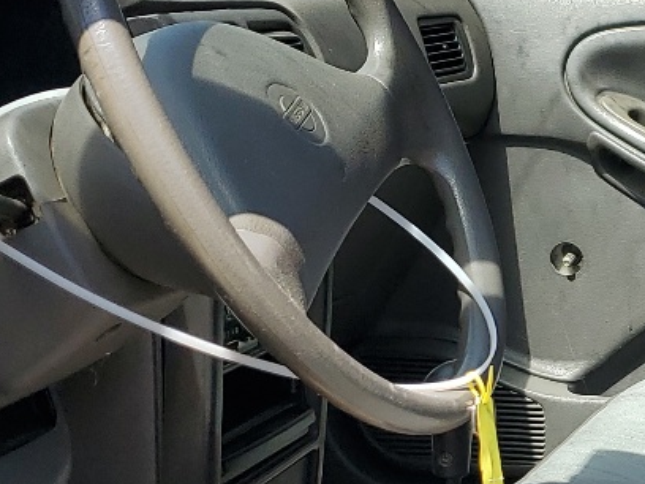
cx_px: 783
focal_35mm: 102
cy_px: 406
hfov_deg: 18.2
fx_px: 1901
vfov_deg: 14.4
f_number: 1.5
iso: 50
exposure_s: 1/1429
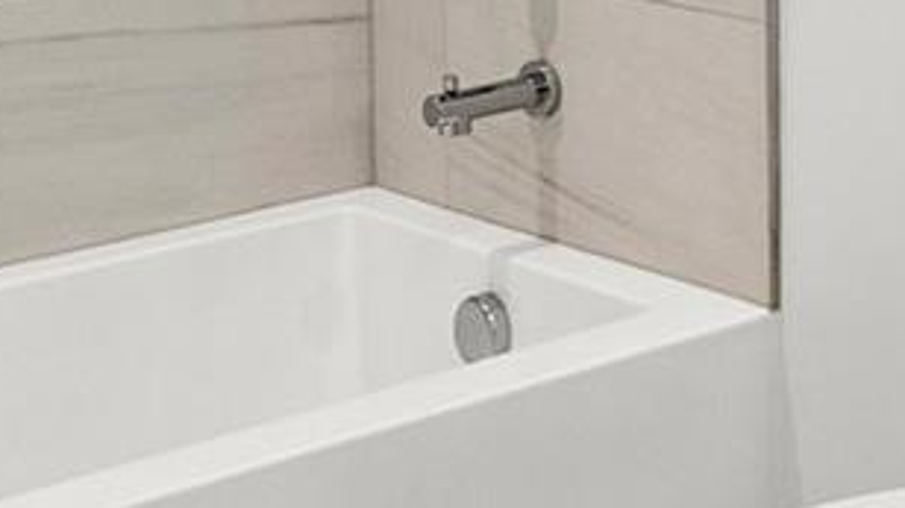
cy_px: -413
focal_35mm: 98
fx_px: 2351
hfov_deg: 19.7
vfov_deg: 11.4
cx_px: 1249
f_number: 8
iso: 400
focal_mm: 12
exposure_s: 1/50
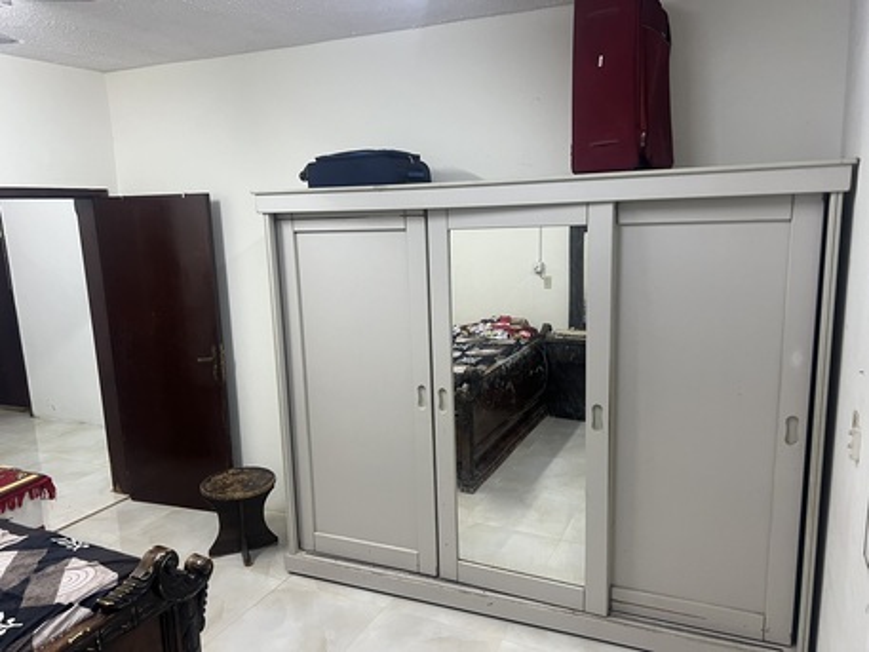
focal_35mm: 26
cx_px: 434
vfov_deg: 53.1
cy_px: 326
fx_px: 653
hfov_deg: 67.3
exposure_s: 1/60
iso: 125
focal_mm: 5.7
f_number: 1.5
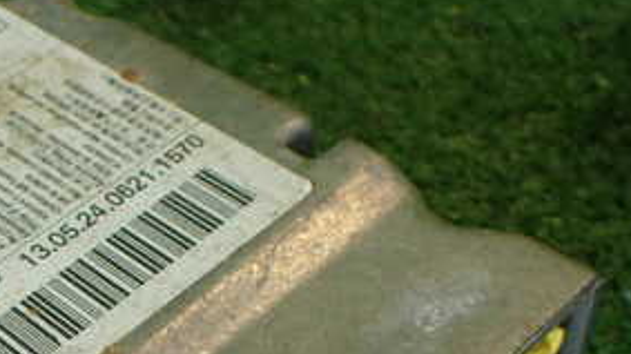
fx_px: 1238
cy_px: 434
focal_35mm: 74
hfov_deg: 27.7
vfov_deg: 15.6
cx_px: 87
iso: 200
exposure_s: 1/60
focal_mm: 5.79
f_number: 2.4
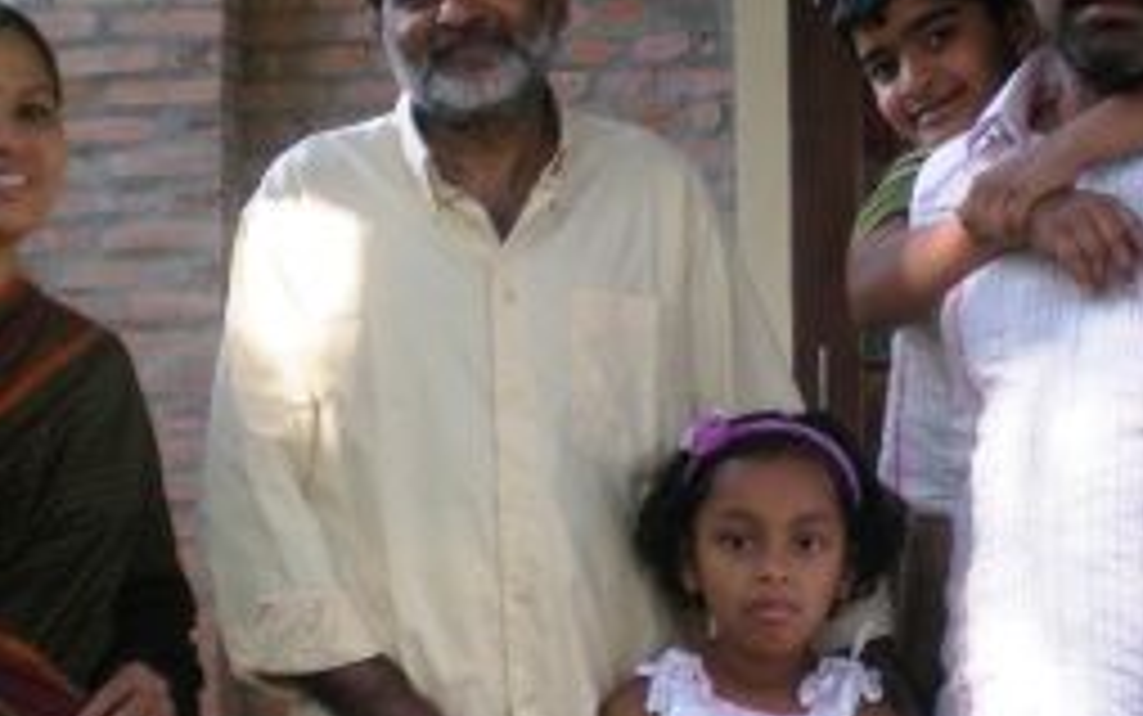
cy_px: 320
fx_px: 2213
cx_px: 716
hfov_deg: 28.9
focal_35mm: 71
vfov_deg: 18.4
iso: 72
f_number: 3.1
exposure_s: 1/59.7
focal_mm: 6.3
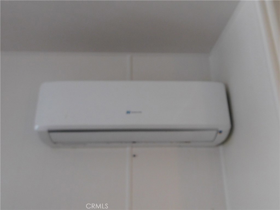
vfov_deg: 46.8
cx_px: 140
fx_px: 243
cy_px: 105
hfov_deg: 60.0
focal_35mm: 30
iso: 400
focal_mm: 5.3
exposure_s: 1/25
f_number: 3.2
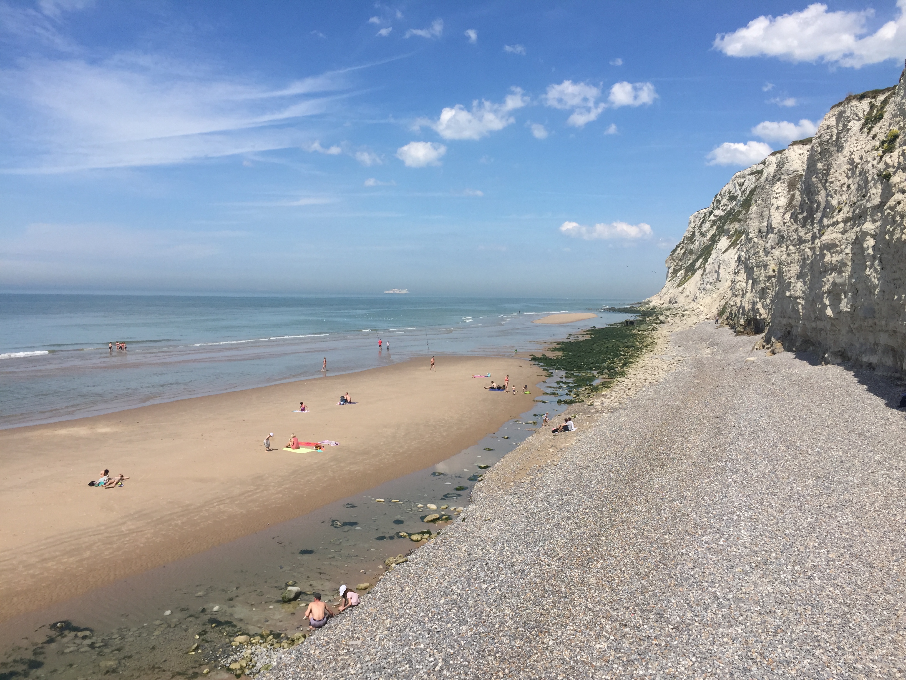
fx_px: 759
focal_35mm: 29
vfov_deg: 48.2
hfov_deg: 61.7
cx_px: 453
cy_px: 340
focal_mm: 4.15
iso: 32
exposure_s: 1/3300
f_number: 2.2
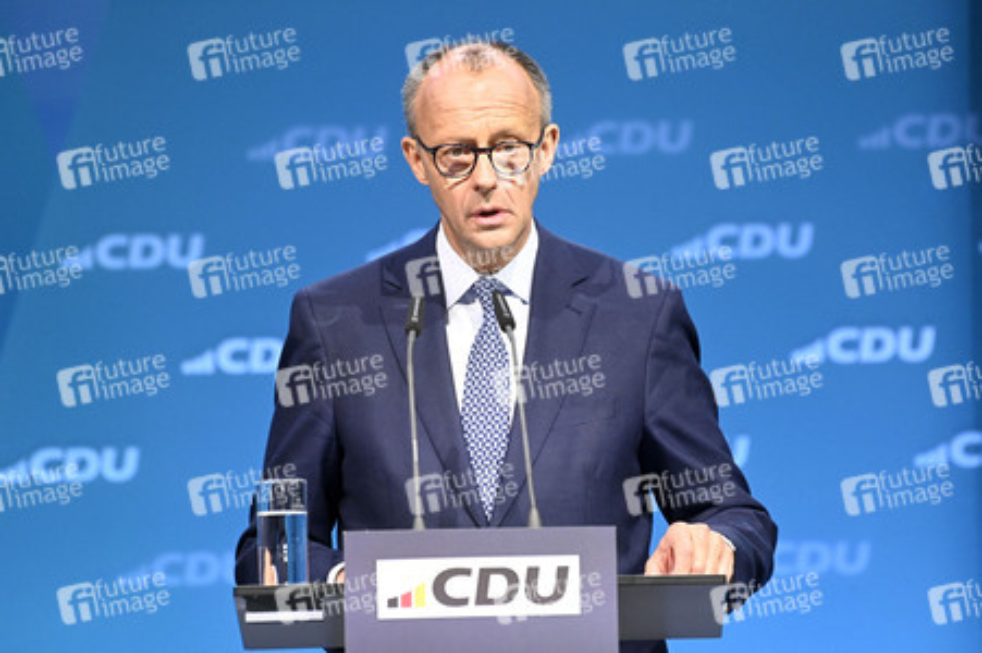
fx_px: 11175
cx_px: 491
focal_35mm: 410
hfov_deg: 5.0
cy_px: 326
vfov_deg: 3.3
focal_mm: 410
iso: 8000
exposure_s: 1/500
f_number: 5.6
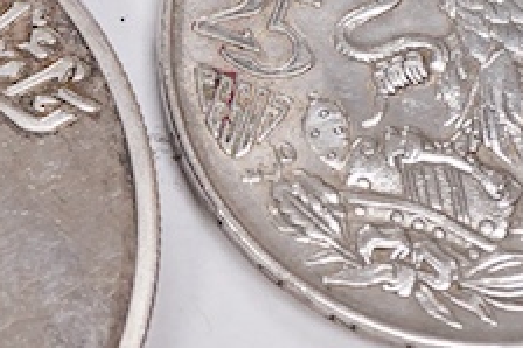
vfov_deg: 7.6
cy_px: 117
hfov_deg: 11.0
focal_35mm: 181
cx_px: -226
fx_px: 2628
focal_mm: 30
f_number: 9
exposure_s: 1/125
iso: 1250
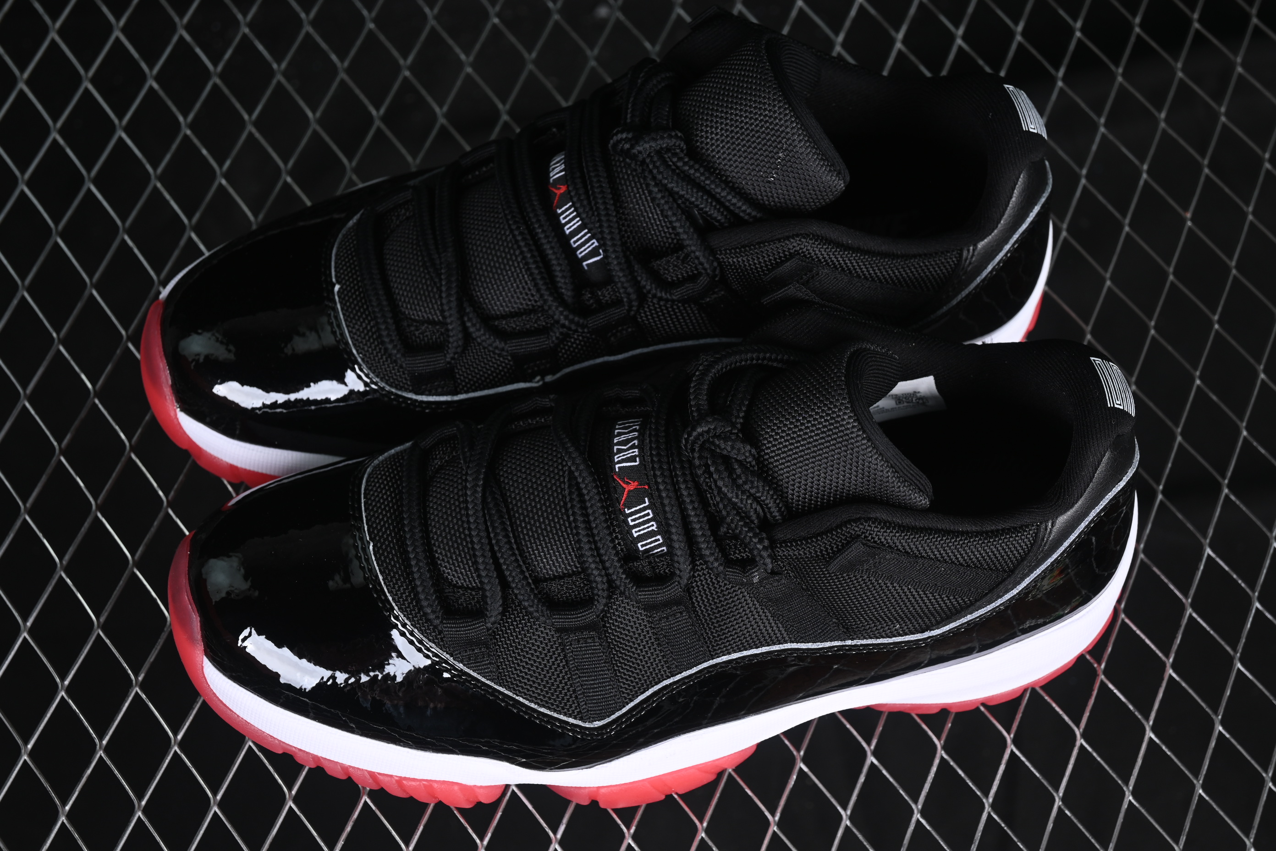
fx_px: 2658
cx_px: 638
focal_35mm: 75
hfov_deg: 27.0
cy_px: 426
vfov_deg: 18.2
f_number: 6.3
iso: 160
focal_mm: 50
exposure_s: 1/50
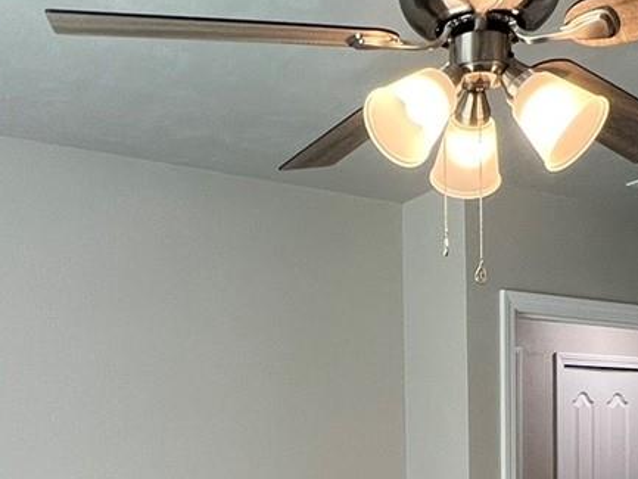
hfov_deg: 39.6
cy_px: 539
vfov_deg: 27.5
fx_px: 885
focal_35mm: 48
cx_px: 354
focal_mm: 1.57
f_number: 1.8
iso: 80
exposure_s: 1/120
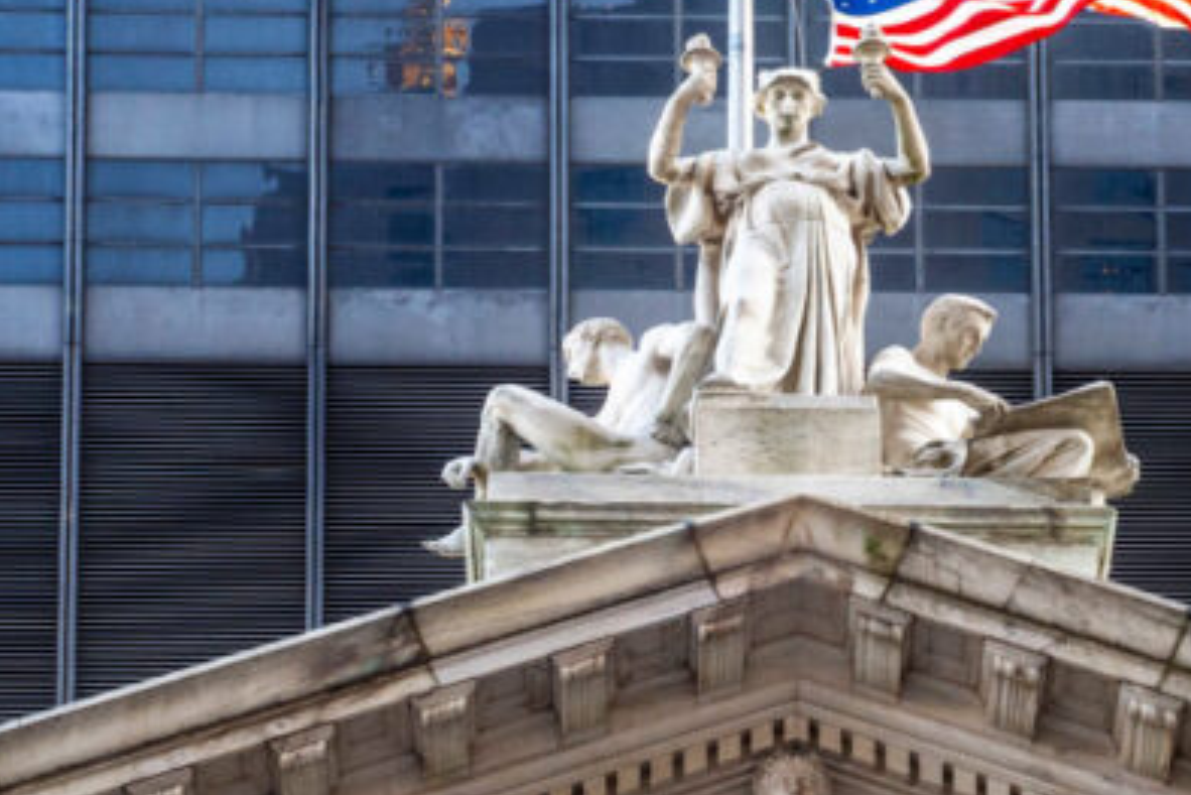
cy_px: 484
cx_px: 716
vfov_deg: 9.4
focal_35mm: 146
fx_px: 4832
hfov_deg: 14.0
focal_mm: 50
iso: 400
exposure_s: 1/80
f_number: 11
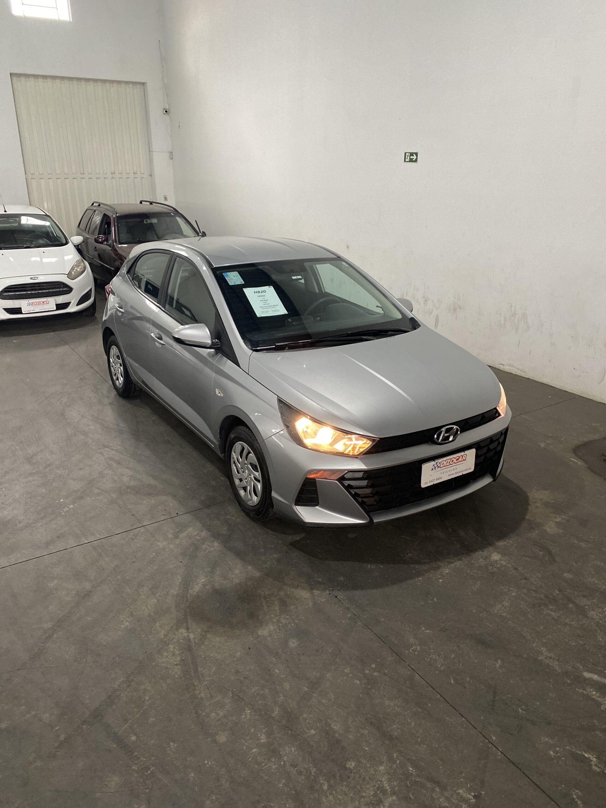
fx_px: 607
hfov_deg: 53.1
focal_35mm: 26
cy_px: 404
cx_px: 303
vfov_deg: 67.3
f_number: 1.8
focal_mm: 4.25
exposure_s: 1/60
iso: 250
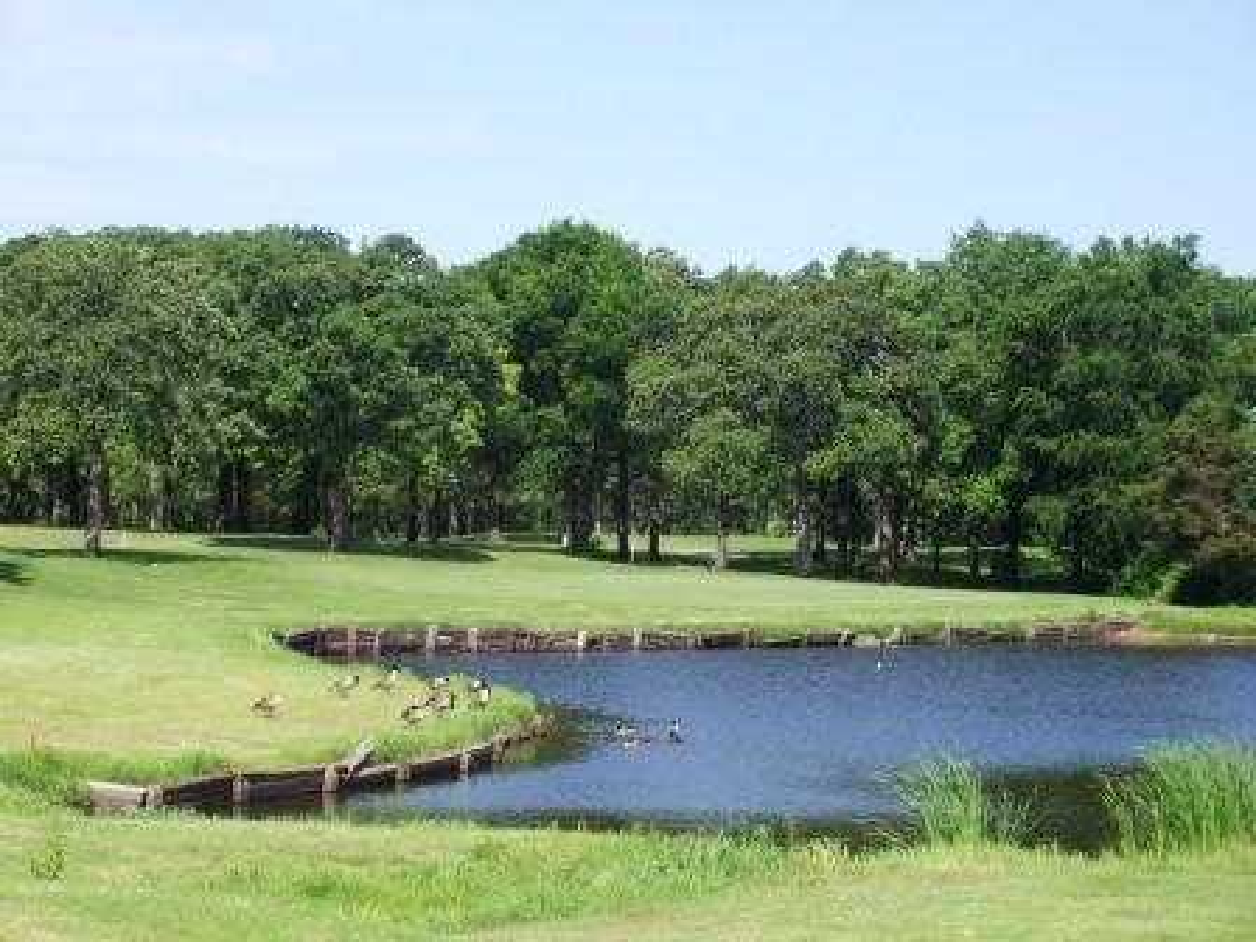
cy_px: 471
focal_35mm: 102
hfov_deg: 19.3
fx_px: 3701
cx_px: 628
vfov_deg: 14.5
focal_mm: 16.8
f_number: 4.6
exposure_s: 1/350
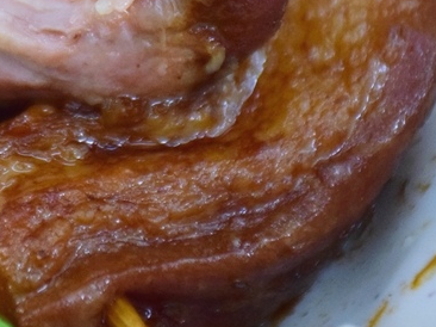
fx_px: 6948
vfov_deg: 2.7
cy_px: -40
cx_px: 48
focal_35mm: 552
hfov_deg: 3.6
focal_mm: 140
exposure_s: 1/320
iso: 4000
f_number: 5.6
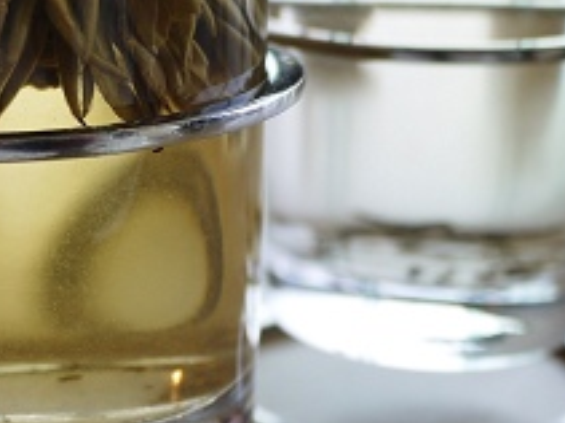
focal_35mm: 85
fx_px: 1387
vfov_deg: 17.3
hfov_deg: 22.9
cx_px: 179
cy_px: 126
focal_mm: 14
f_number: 2.5
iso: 100
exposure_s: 1/500
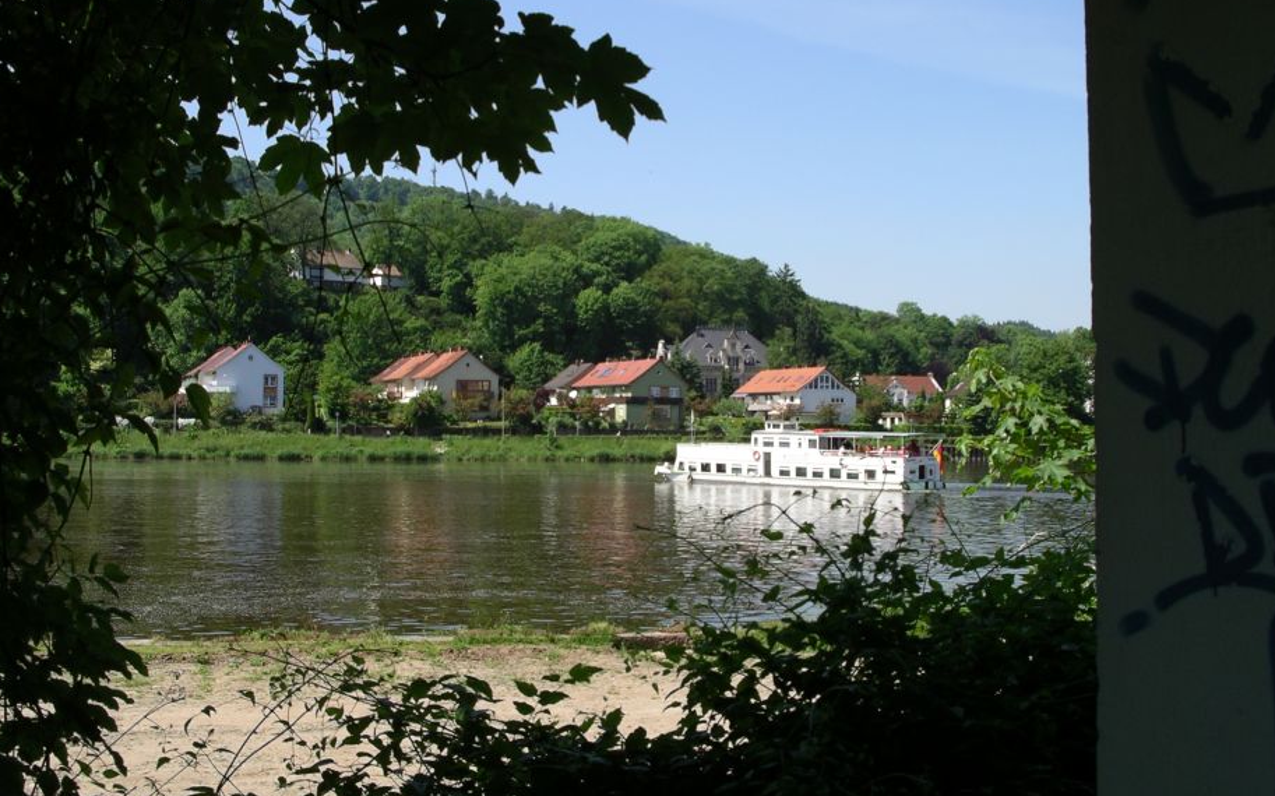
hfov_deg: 45.3
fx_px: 1528
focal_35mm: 44
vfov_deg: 29.2
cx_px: 626
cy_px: 339
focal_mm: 7.8
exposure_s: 1/400
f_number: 5
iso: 64
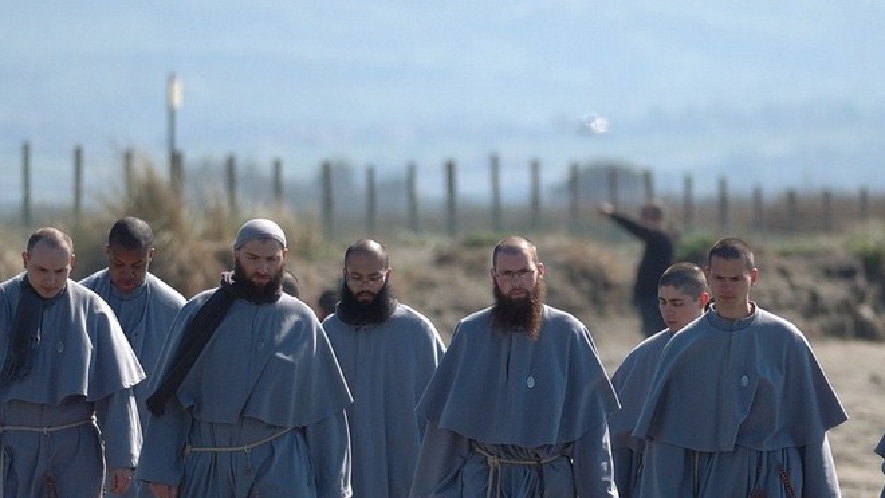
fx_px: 18864
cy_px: 358
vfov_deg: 1.5
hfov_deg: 2.7
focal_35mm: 804
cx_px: 522
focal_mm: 300
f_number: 4
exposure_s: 1/1250
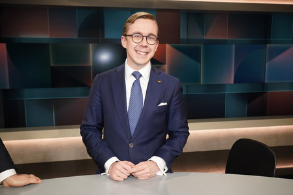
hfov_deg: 60.3
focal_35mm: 31
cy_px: 98
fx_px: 252
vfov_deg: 42.3
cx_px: 146
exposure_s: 1/125
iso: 2000
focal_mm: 31
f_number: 5.6
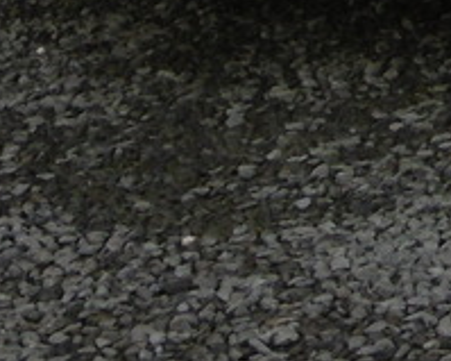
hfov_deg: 7.9
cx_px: 1106
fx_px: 2988
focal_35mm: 224
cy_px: -629
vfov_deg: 6.4
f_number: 3.7
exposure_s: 1/160
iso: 100
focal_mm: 6.8
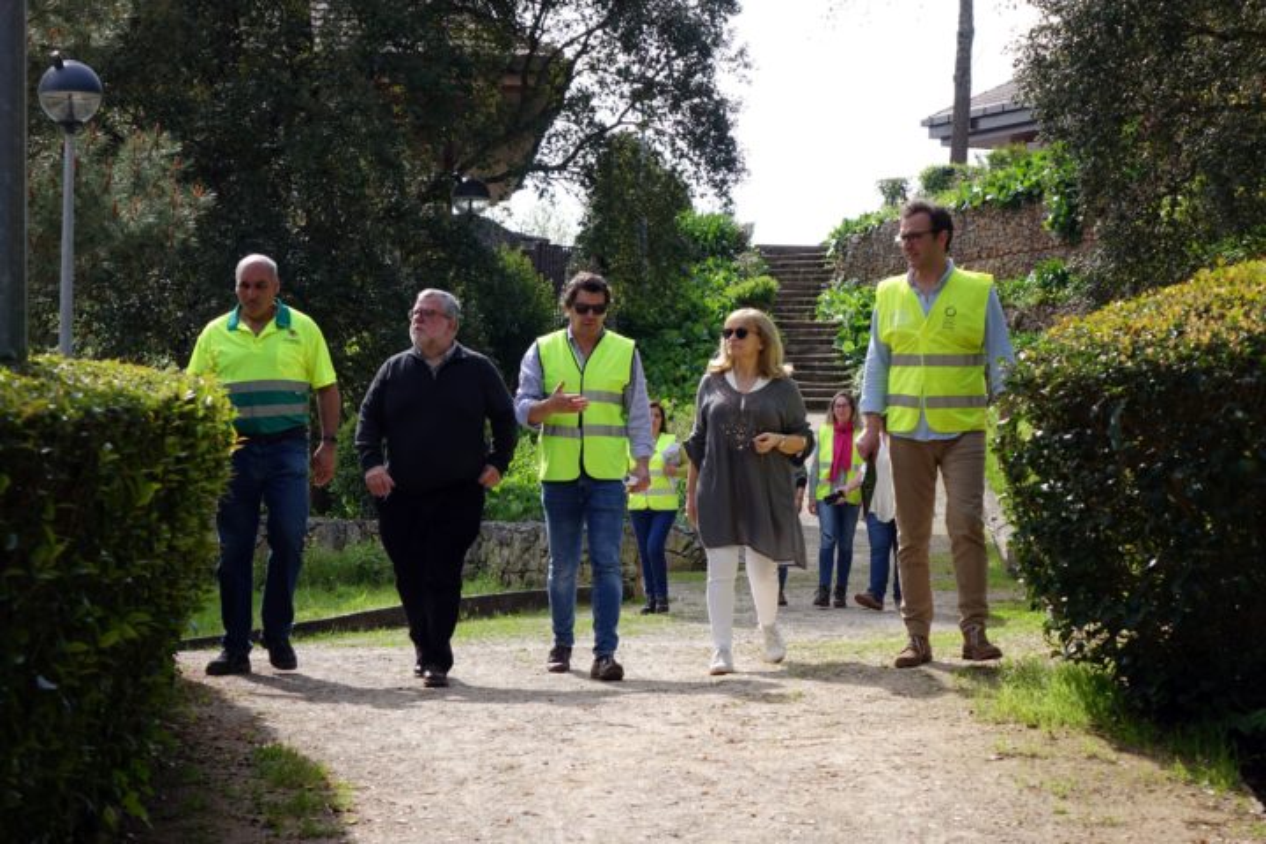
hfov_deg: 19.1
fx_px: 3763
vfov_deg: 12.8
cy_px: 422
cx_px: 633
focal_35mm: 107
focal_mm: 39.2
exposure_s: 1/320
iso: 100
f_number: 4
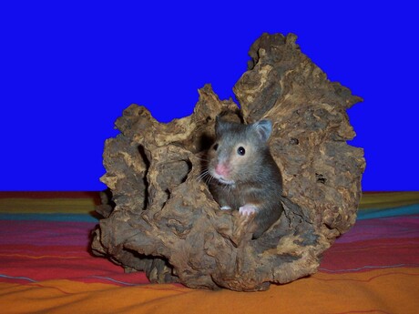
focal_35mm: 37
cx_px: 210
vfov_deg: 38.7
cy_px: 157
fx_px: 448
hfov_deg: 50.1
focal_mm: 5.6
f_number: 2.8
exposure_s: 1/60
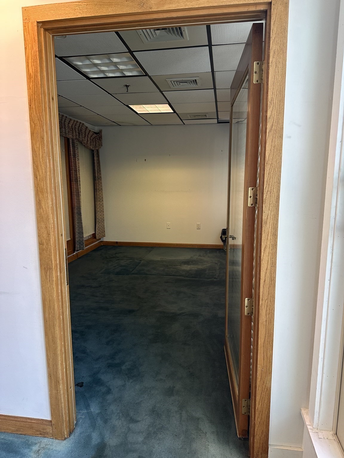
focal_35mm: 24
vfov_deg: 71.6
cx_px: 172
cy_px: 229
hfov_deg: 56.8
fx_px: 318
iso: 160
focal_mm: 6.86
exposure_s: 1/120
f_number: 1.78
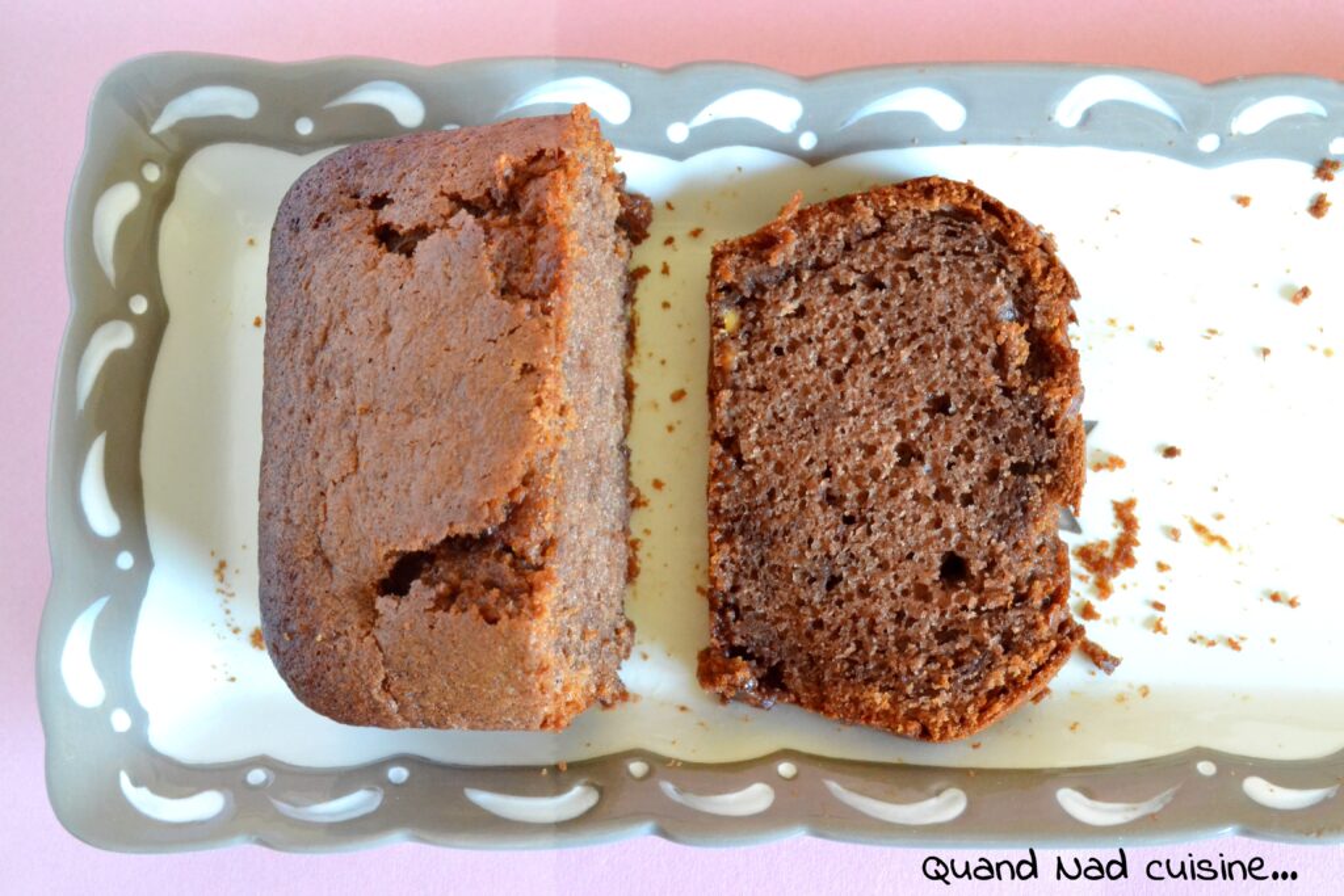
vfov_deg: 29.9
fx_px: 1680
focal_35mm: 45
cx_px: 672
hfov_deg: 43.6
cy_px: 448
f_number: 9
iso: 3200
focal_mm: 30
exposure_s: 1/13
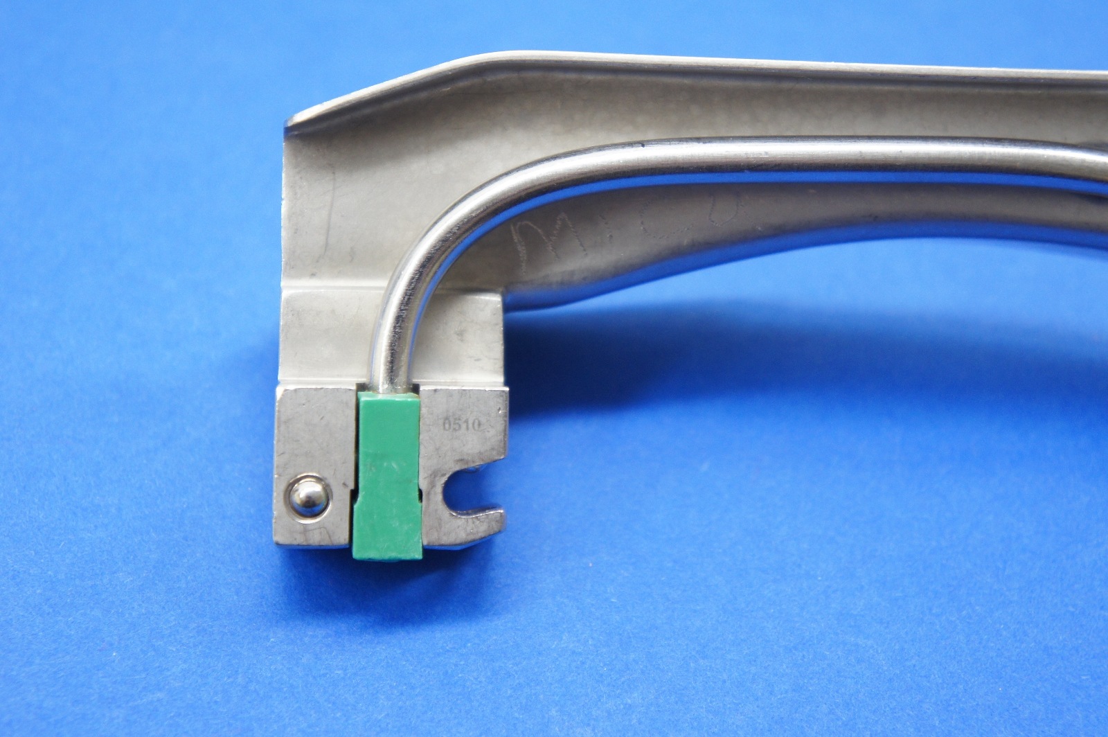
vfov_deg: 18.9
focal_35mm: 72
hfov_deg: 28.1
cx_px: 554
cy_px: 368
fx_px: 2214
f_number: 5
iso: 1000
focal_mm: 48
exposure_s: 1/80
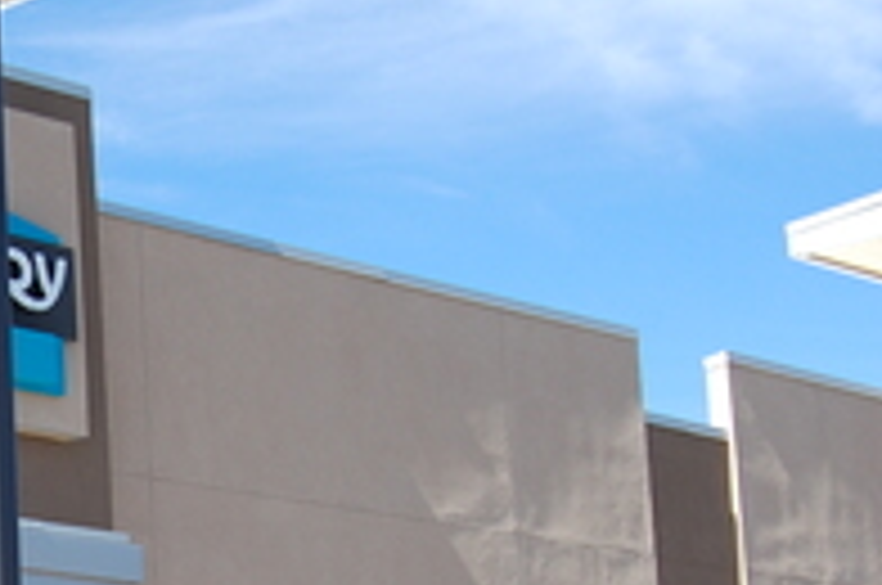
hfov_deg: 15.8
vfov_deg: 11.0
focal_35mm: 123
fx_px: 3009
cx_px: -263
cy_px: 538
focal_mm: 26
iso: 200
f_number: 8
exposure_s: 1/250
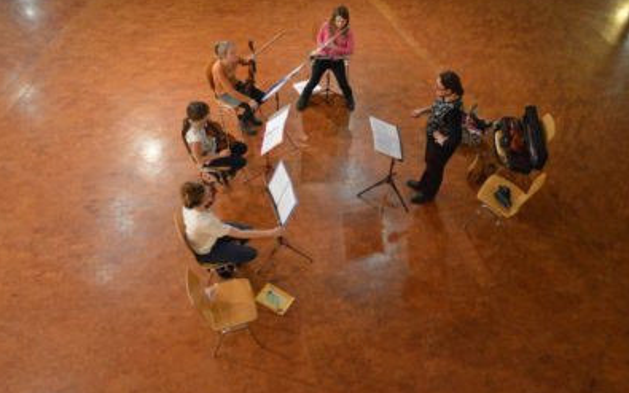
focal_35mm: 33
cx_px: 312
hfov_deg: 58.9
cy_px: 189
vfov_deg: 38.9
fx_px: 557
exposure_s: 1/30
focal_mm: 21
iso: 2500
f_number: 3.8
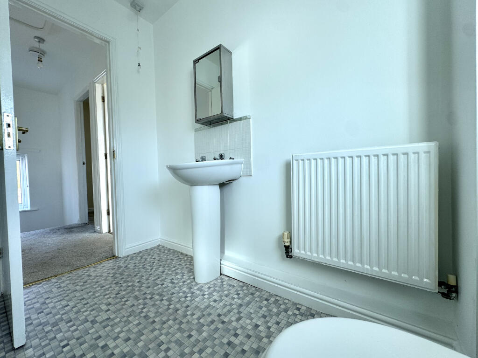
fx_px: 193
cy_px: 179
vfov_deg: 85.7
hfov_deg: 102.1
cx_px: 239
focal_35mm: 14
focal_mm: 2.22
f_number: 2.2
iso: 50
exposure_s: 1/99
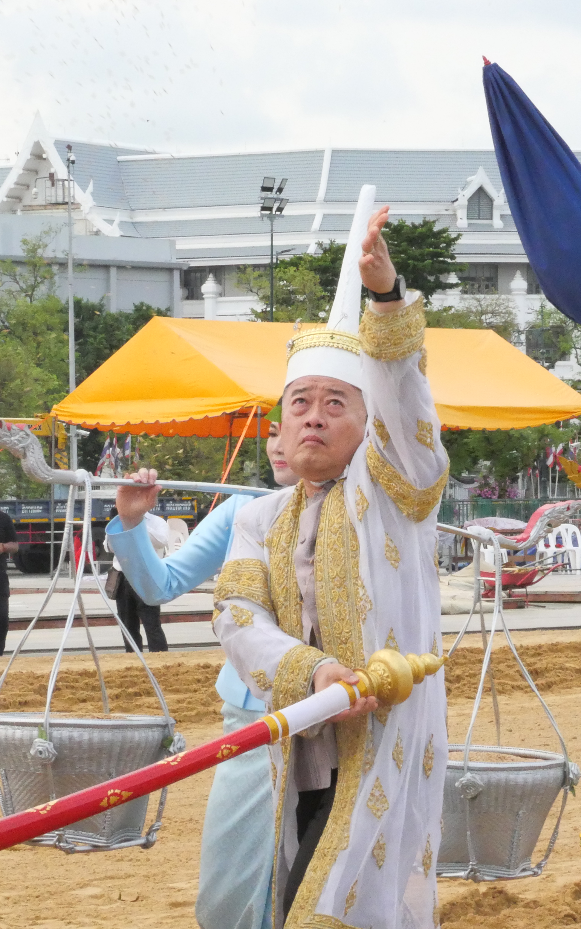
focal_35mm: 155
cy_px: 465
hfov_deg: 8.5
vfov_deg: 13.5
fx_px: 3927
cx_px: 343
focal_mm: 49
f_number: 22
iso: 4000
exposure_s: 1/320
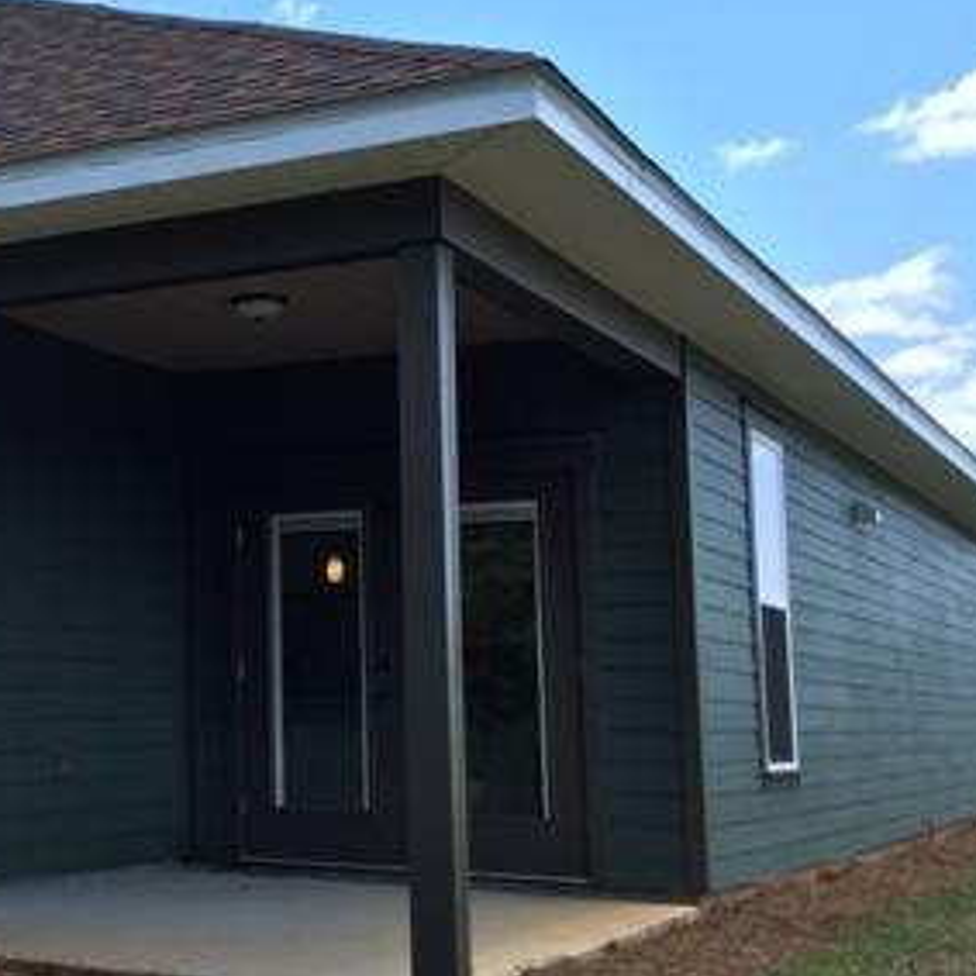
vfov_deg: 29.5
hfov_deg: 27.5
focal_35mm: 58
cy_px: 455
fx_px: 1850
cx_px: -48
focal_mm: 4.15
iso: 32
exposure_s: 1/942
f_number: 2.2
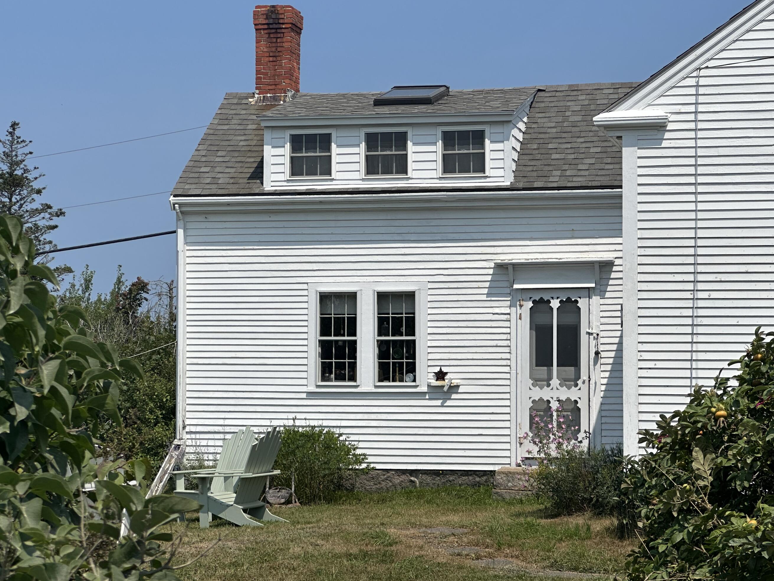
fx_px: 1968
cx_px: 400
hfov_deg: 22.3
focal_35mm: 88
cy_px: 270
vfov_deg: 16.8
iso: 32
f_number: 2.8
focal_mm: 9
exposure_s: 1/1575
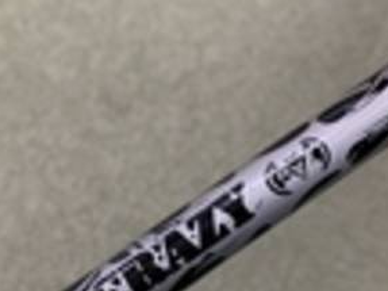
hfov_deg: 33.2
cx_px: 212
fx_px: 650
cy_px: 184
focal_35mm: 58
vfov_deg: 25.1
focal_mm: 4.25
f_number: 1.8
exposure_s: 1/60
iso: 160
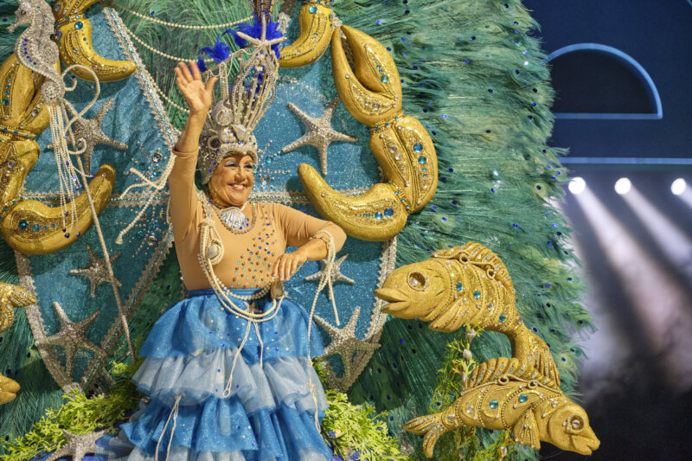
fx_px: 2421
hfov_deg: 16.3
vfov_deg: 10.9
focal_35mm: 126
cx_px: 346
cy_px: 230
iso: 1250
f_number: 2.8
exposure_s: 1/250
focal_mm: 83.8
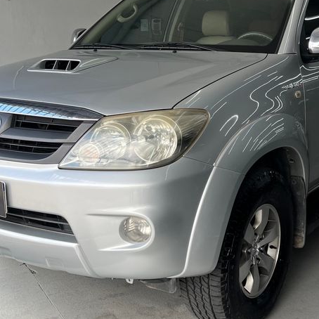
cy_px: 147
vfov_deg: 40.9
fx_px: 427
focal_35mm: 41
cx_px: 161
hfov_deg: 40.9
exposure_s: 1/311
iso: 50
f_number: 1.5
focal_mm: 5.7
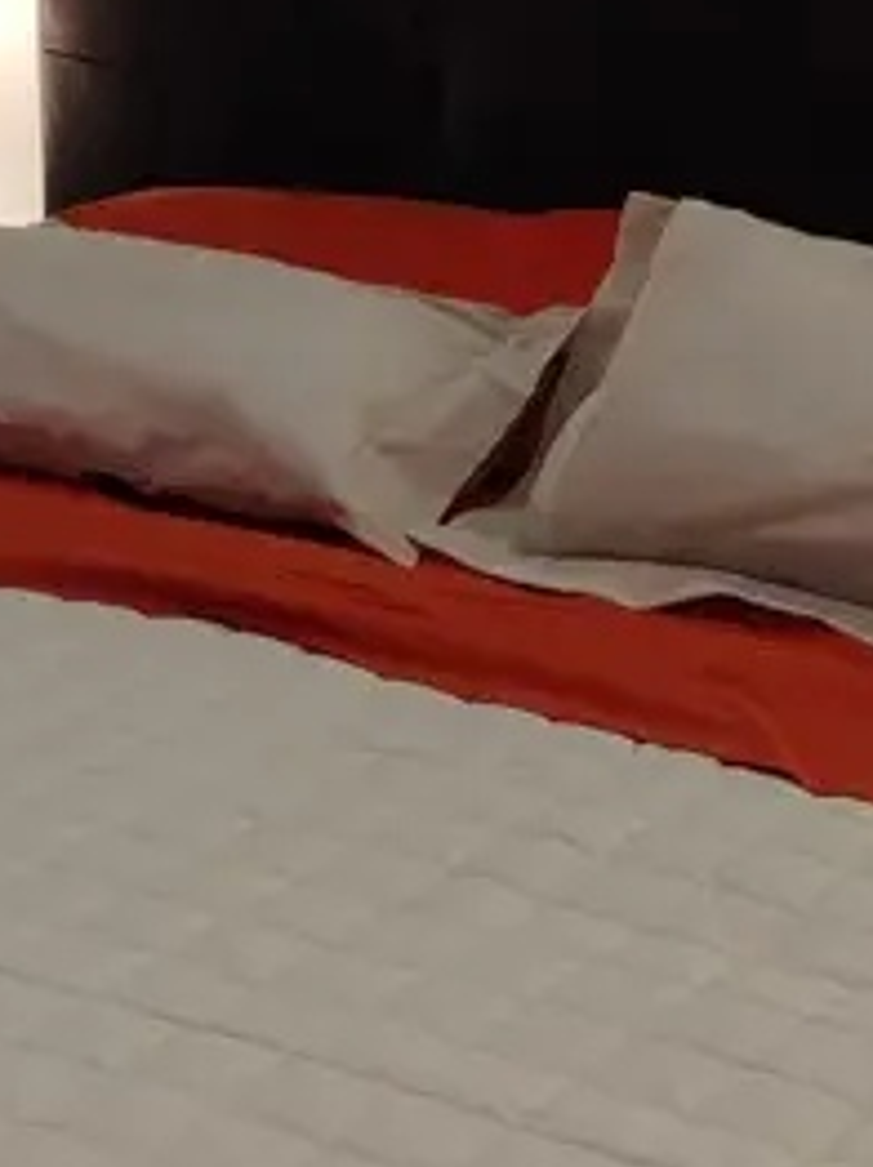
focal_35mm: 99
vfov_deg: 19.7
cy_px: 869
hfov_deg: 14.9
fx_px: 3334
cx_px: 619
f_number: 1.75
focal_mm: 5.25
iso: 966
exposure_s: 1/50
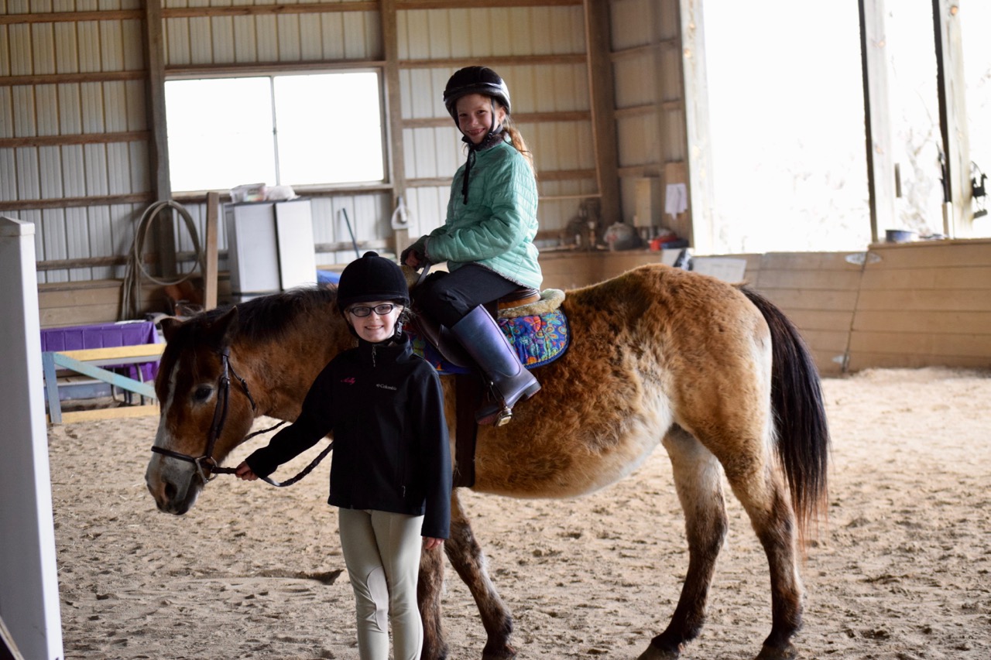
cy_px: 330
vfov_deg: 16.5
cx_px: 496
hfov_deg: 24.6
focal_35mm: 82
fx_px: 2271
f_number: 4
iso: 1800
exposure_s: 1/500
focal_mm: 55
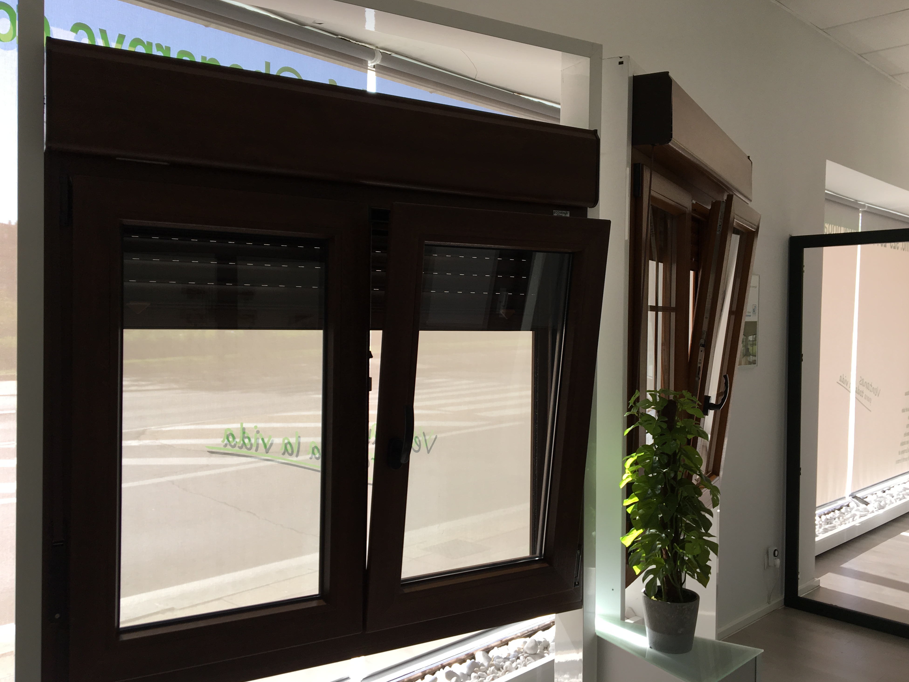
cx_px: 470
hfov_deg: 60.0
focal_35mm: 30
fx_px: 788
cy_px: 336
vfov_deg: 46.8
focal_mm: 4.15
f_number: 2.2
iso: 25
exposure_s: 1/117
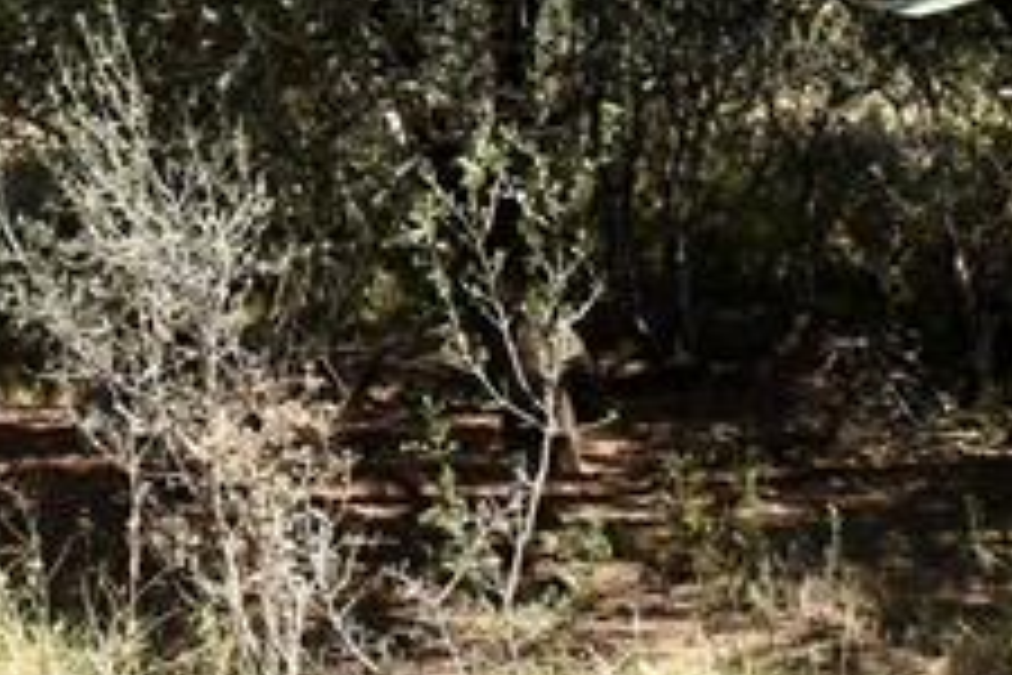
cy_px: 50
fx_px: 3457
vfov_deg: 11.1
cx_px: 22
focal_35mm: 123
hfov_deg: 16.3
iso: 100
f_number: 8
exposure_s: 1/200
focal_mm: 18
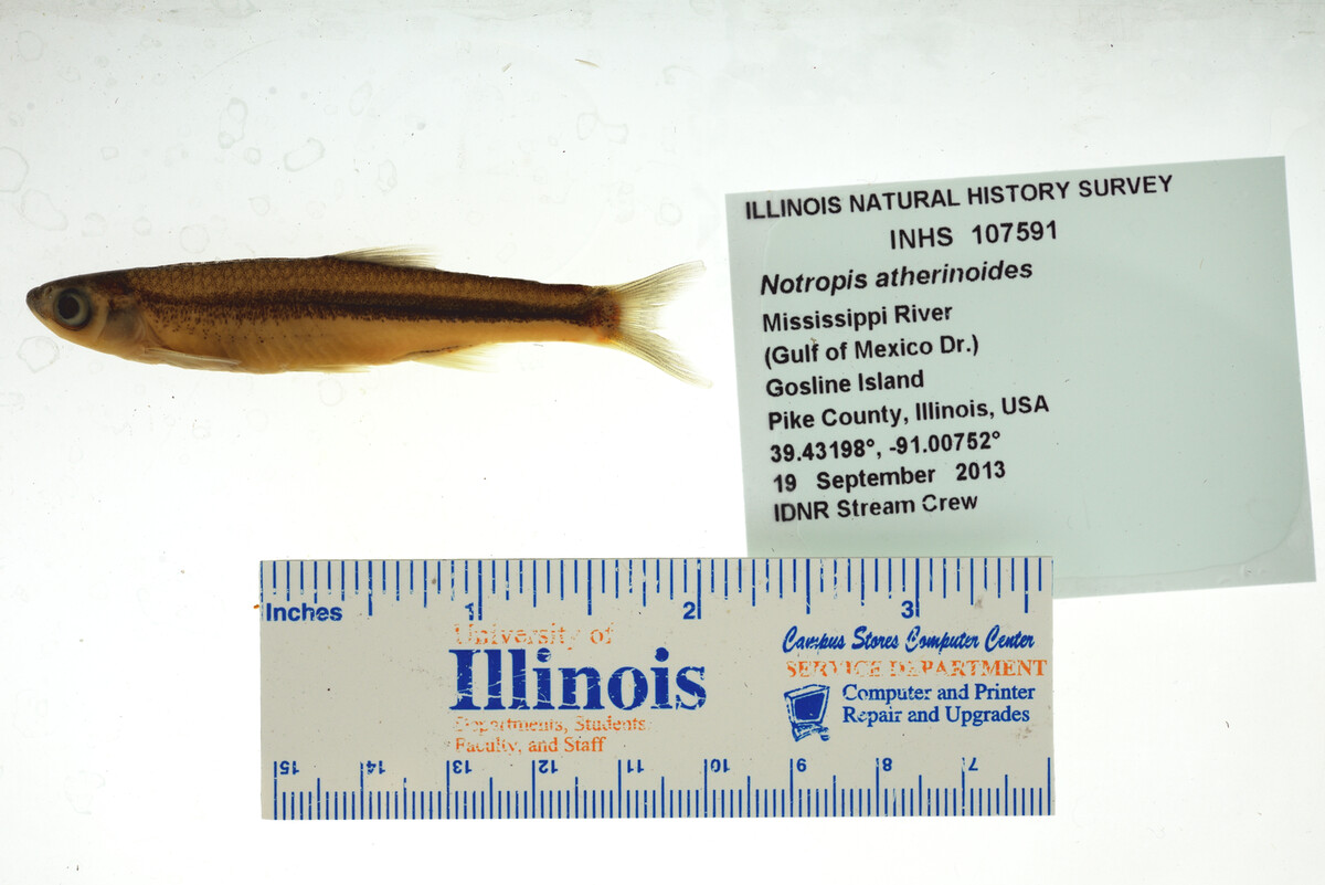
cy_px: 442
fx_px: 2209
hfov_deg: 33.4
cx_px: 662
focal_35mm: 60
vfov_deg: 22.6
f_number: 10
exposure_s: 1/200
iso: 100
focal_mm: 60
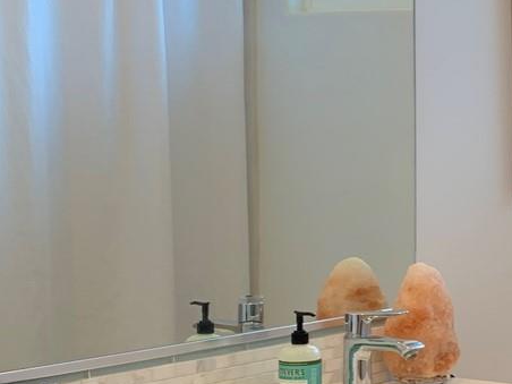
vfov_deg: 16.0
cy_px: 261
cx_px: 778
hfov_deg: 18.7
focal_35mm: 92
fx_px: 1361
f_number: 1.8
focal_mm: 4.25
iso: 50
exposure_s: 1/60
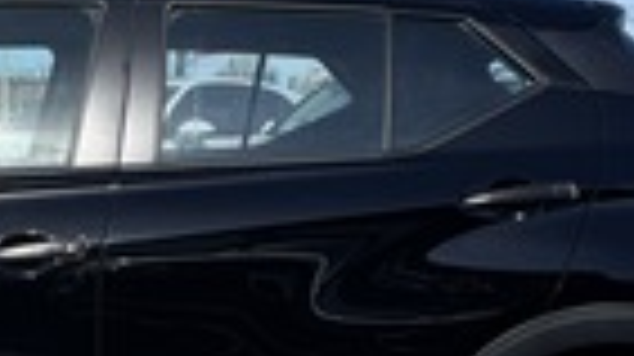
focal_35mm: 78
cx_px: -4
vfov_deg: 15.4
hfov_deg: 25.8
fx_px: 1310
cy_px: 277
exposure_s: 1/5714
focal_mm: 6.76
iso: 80
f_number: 1.78
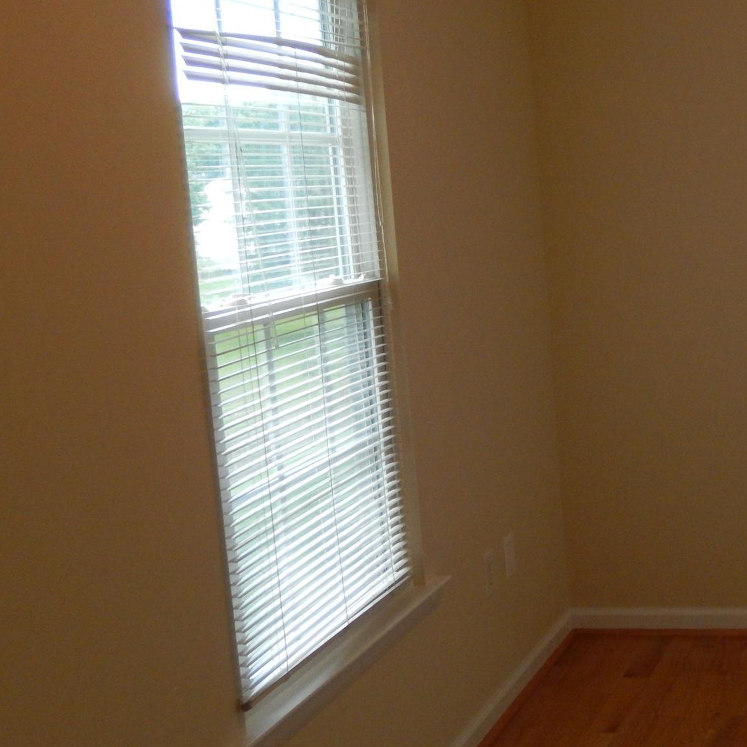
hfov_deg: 29.0
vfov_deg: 30.0
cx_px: 652
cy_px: 361
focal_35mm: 57
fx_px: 1392
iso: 400
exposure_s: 1/50
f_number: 4
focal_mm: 6.5
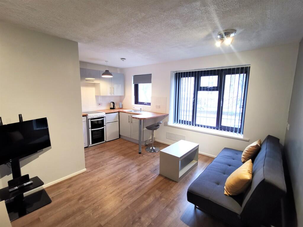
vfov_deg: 78.1
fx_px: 140
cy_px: 114
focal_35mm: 16
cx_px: 152
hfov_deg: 94.5
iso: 400
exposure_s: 1/33.3
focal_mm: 3.95
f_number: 2.2
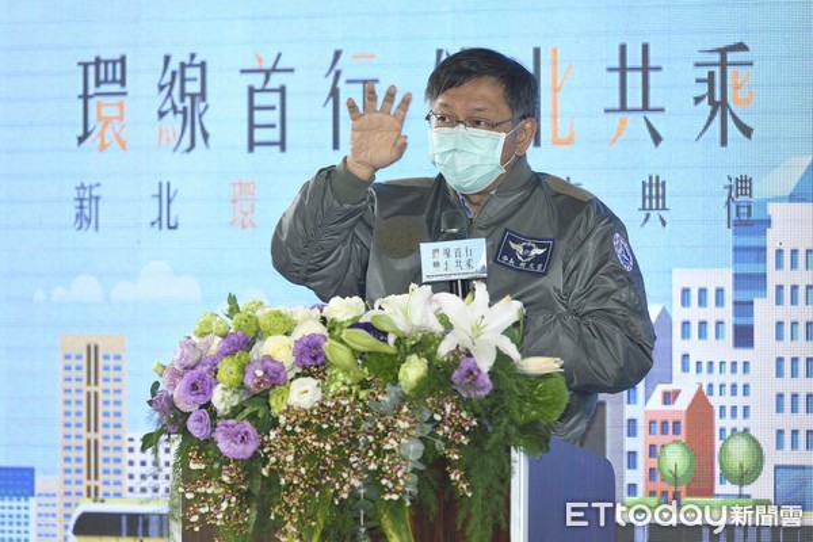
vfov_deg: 5.7
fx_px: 5420
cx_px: 406
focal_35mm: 240
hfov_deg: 8.6
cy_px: 271
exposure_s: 1/200
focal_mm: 200
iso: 800
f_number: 5
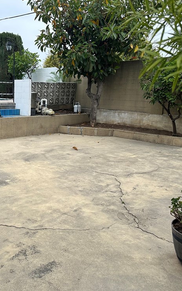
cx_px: 32
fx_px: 278
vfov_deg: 55.3
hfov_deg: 34.9
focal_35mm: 35
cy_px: 141
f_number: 1.78
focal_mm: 6.86
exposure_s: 1/1241
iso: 80
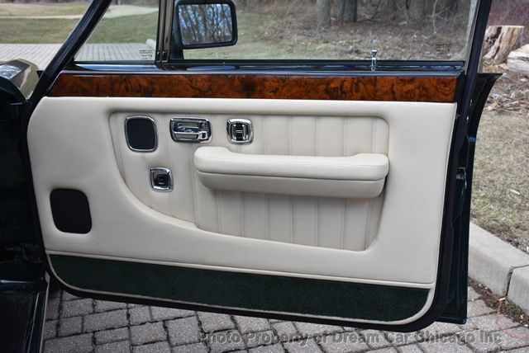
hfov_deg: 53.1
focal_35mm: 36
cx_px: 264
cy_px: 176
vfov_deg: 36.9
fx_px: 529
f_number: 8
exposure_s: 1/500
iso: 500
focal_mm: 24
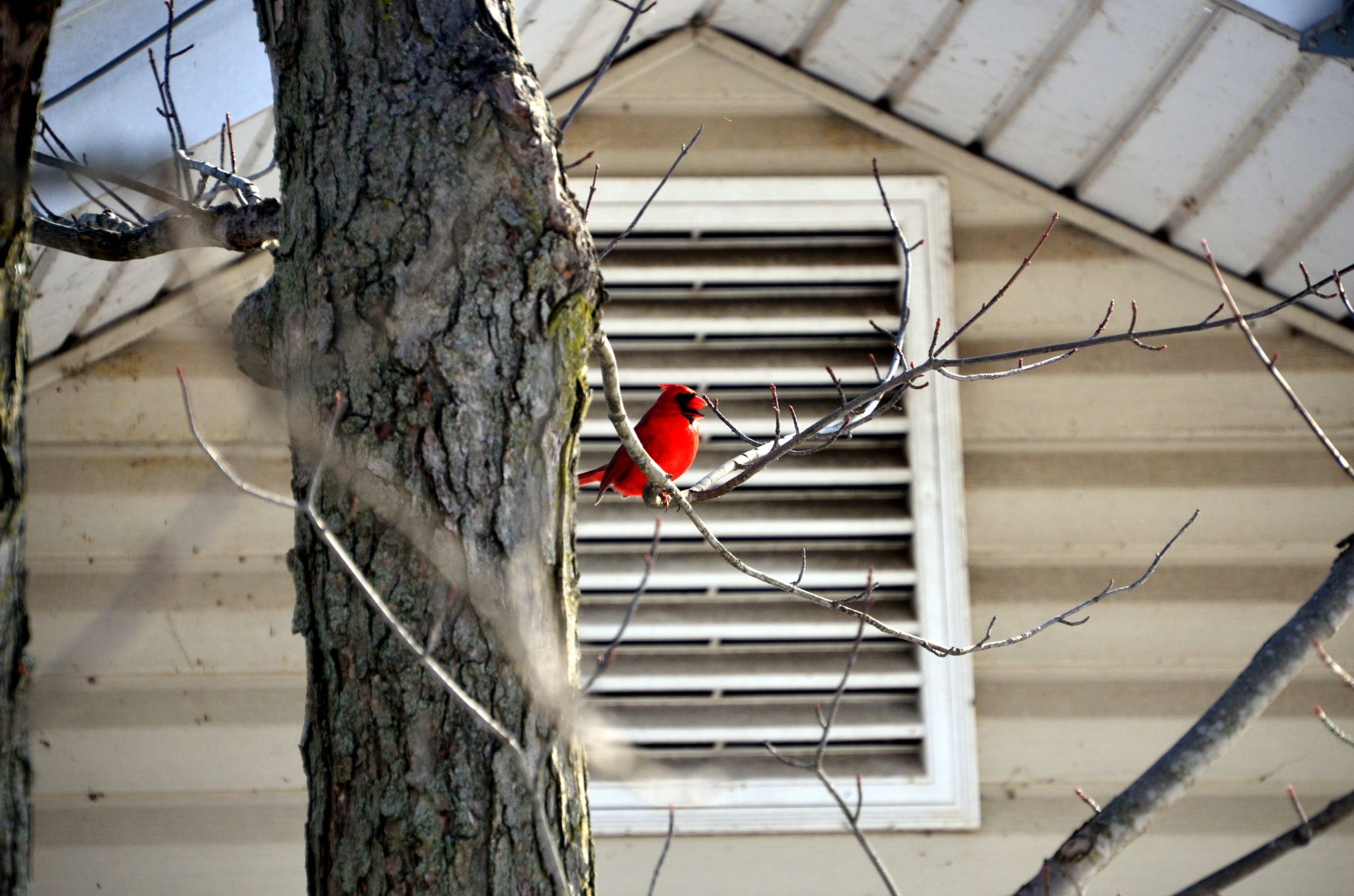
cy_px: 448
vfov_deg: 3.6
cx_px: 677
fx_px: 14073
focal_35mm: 375
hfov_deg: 5.5
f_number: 6.3
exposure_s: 1/800
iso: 500
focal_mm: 250
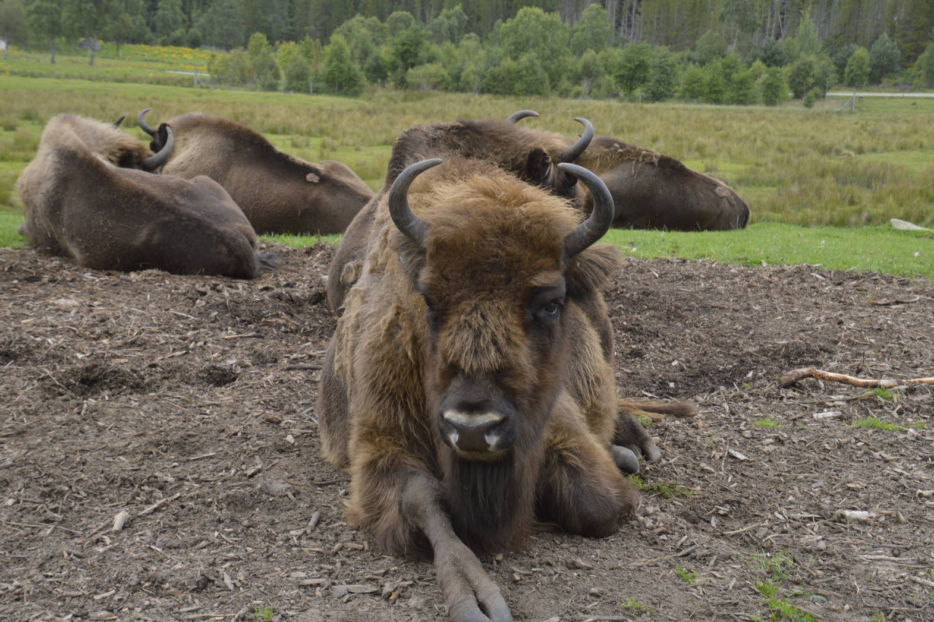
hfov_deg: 34.5
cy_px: 307
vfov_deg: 23.4
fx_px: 1505
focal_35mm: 58
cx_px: 470
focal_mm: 38
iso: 400
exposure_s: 1/100
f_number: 8
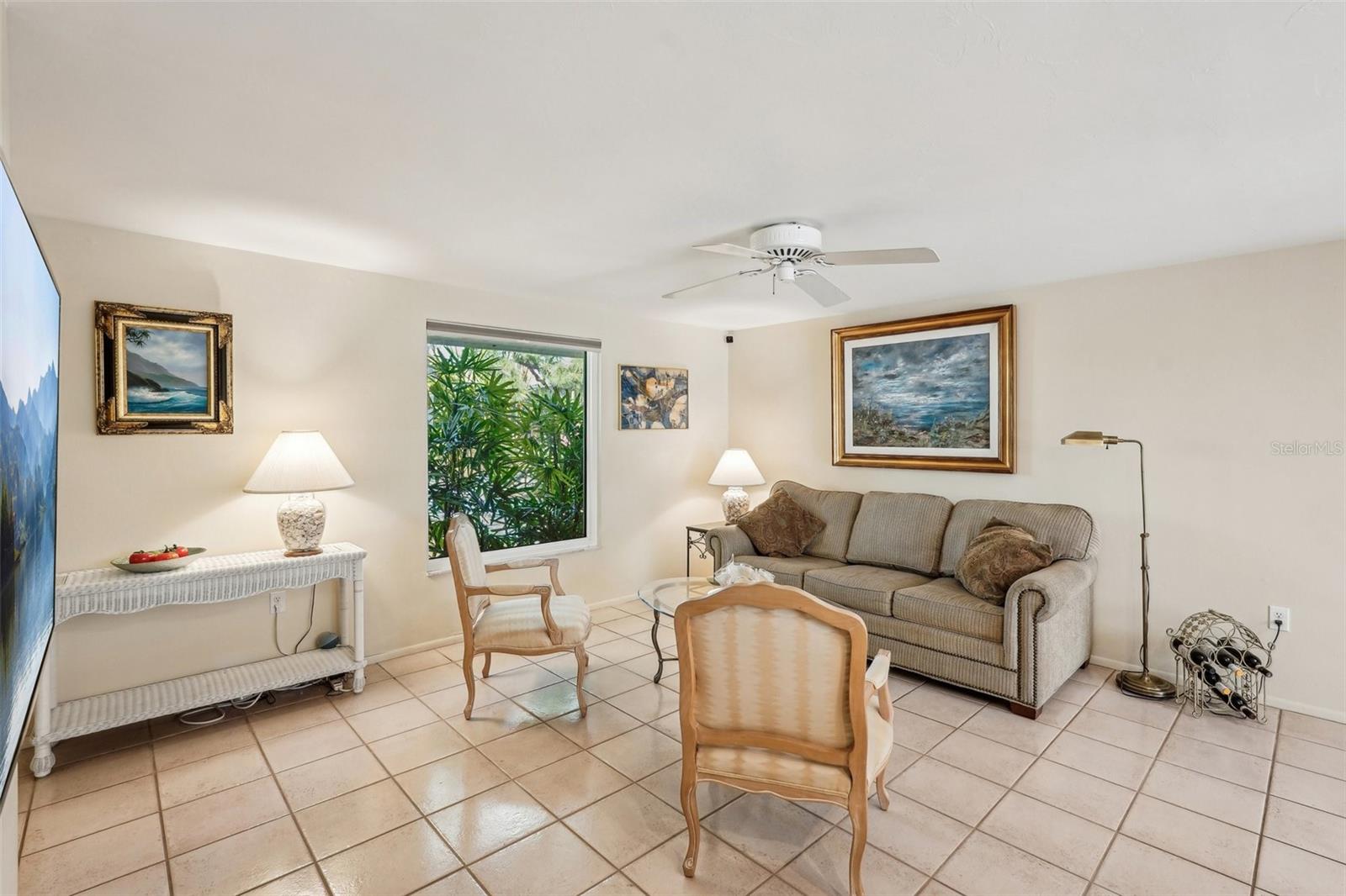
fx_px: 598
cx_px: 673
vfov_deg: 73.7
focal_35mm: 16
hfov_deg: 96.7
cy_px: 448
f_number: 8
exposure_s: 1/15
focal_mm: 16
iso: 400
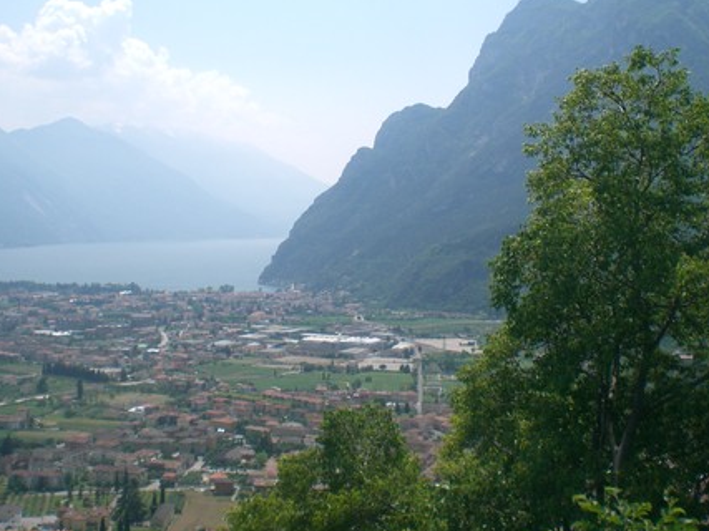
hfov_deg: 38.9
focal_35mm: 49
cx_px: 340
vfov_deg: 29.7
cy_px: 280
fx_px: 1003
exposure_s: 1/640
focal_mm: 6.3
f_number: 4.4
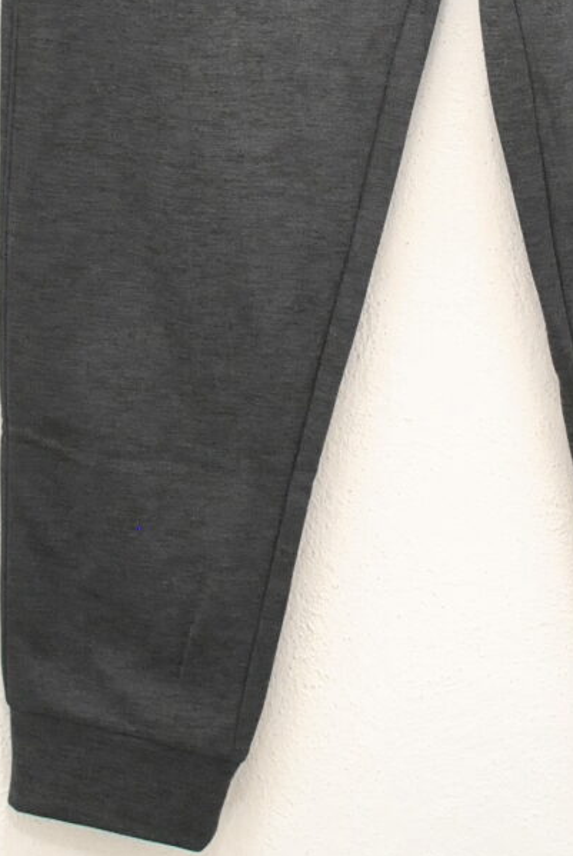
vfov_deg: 11.9
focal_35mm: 170
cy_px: -87
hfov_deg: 8.1
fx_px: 4038
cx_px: 373
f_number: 4
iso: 800
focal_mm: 35
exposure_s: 1/80
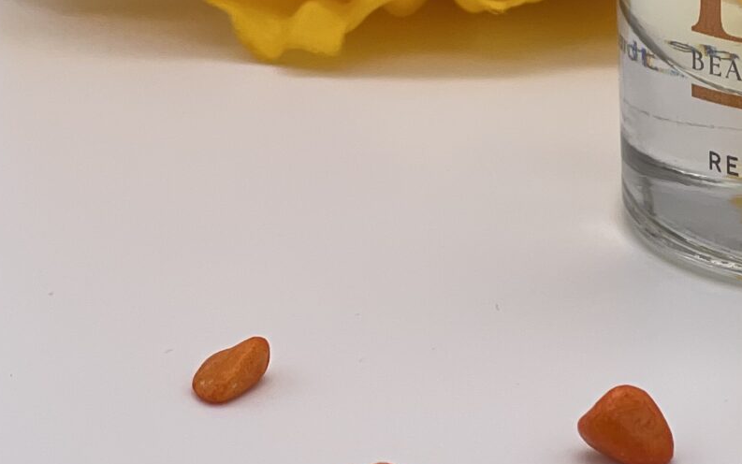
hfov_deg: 9.5
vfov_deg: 5.9
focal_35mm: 219
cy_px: -255
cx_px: 781
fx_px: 4430
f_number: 2.2
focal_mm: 7.5
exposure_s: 1/317
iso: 20
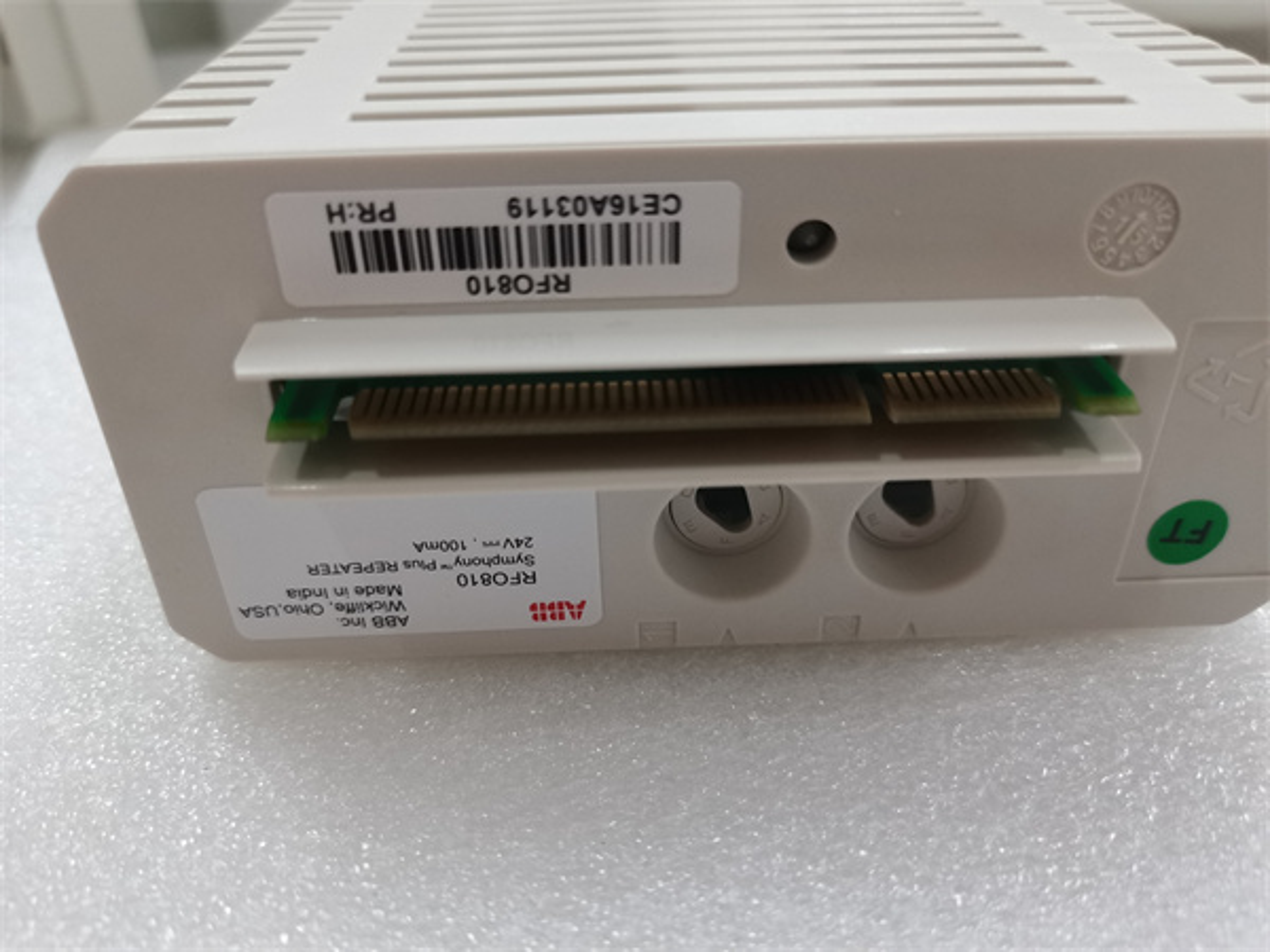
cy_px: 476
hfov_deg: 67.3
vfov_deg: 53.1
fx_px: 954
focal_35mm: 26
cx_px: 635
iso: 250
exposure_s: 1/100
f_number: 1.8
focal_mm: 5.58
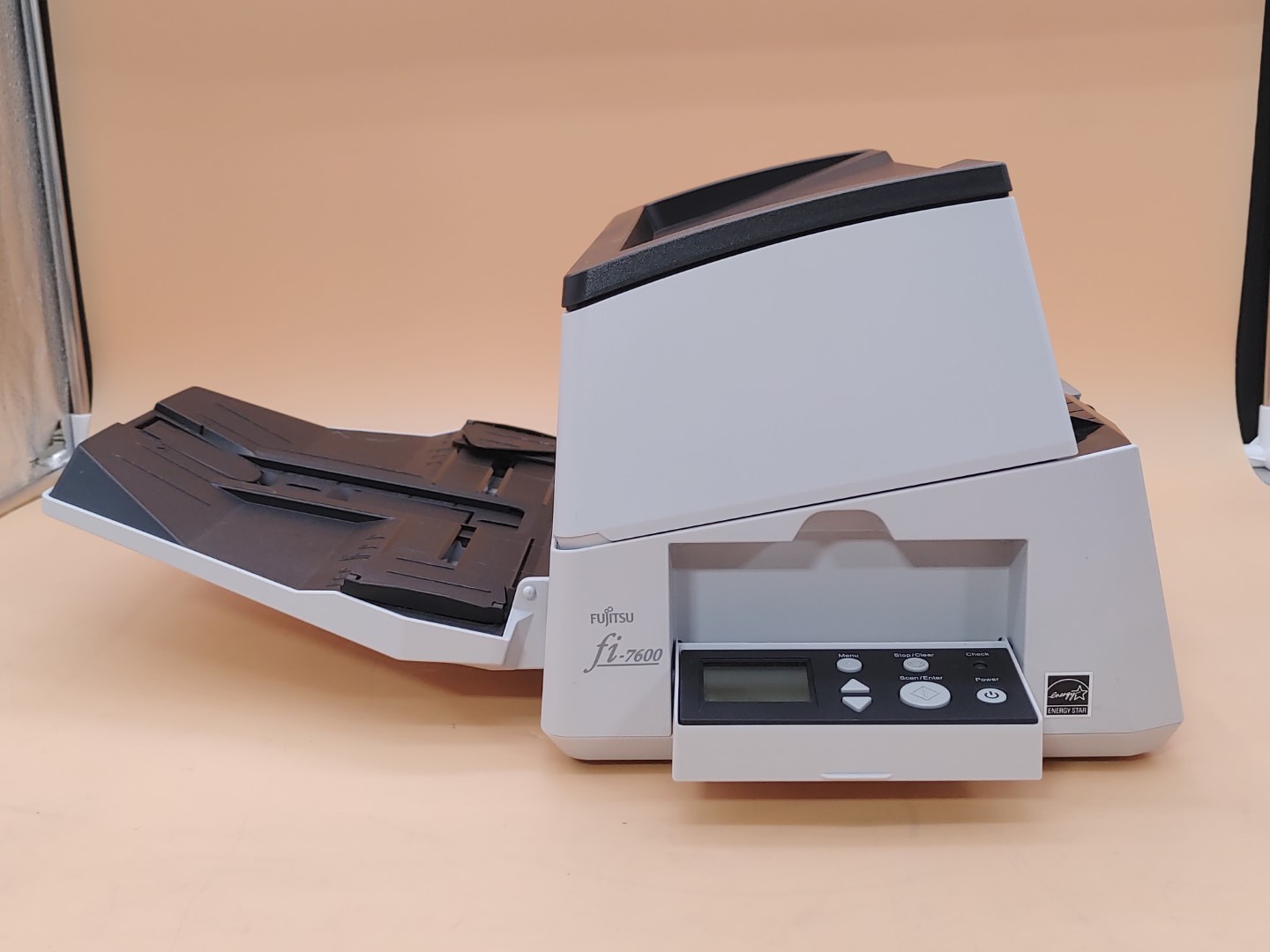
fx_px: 1431
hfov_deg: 47.9
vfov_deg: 36.8
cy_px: 476
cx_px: 635
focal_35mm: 39
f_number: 1.8
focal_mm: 4.36
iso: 50
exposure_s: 1/63
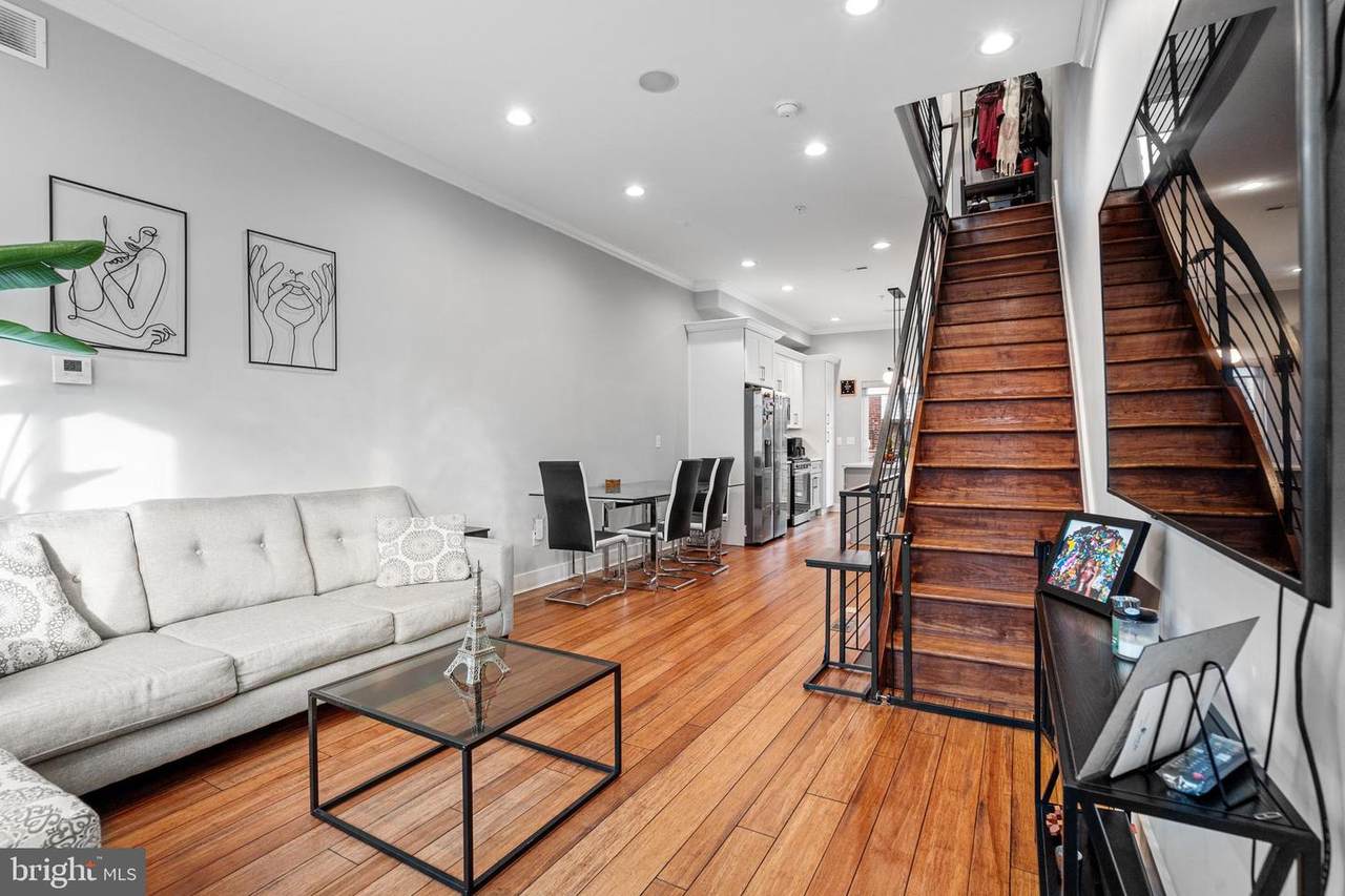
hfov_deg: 96.7
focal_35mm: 16
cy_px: 448
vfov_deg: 73.7
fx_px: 598
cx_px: 672
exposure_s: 1/8
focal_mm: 16
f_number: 8
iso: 250
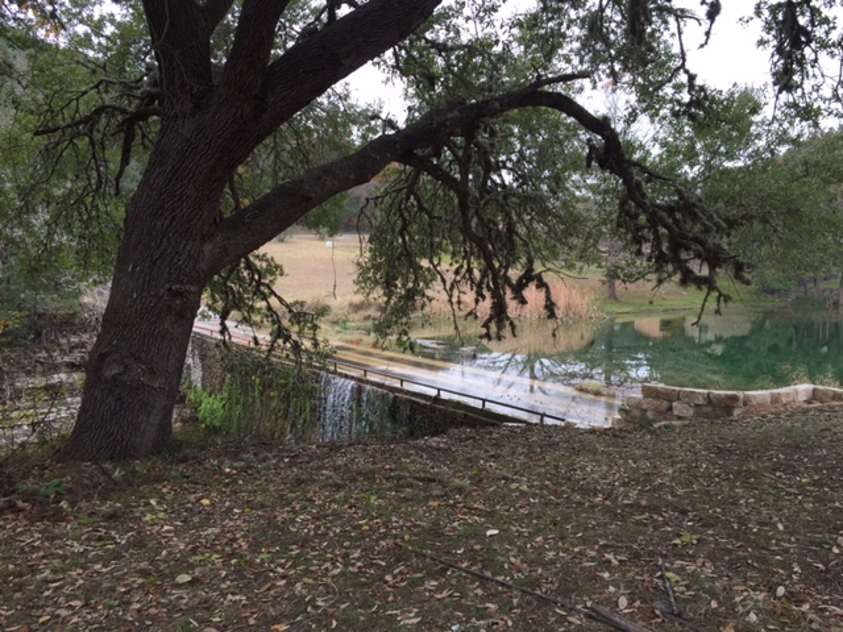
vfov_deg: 48.2
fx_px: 706
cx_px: 422
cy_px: 316
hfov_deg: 61.7
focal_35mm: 29
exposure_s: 1/332
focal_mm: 4.15
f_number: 2.2
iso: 32
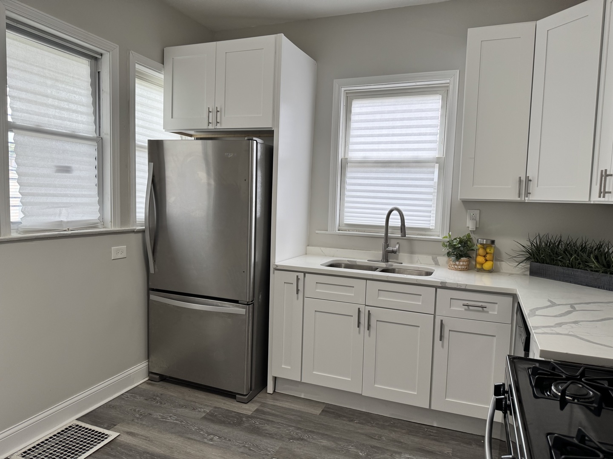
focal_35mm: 24
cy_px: 230
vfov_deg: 56.8
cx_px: 306
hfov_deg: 71.6
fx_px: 425
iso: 100
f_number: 1.78
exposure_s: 1/120
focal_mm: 6.76
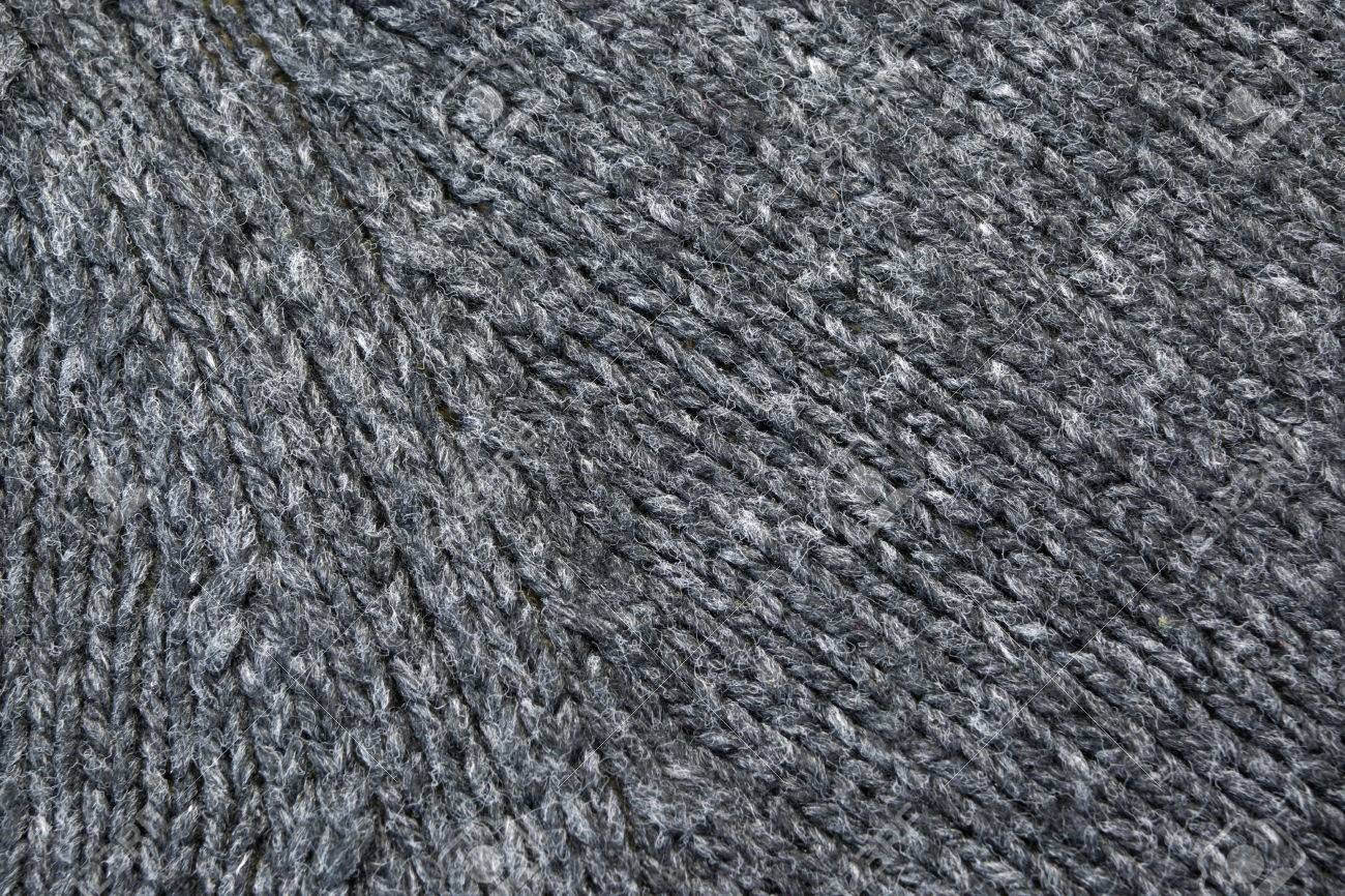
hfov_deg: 17.1
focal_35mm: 120
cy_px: 448
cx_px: 672
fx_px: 4482
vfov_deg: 11.4
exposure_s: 1/2
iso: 100
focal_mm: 80
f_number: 11
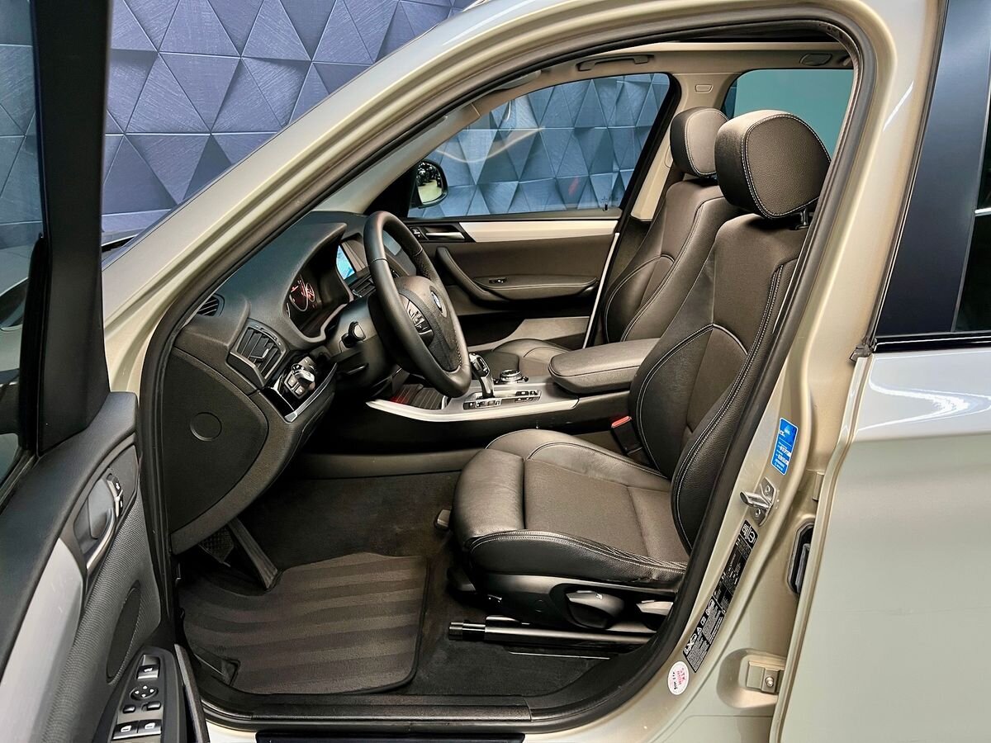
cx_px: 496
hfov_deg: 67.3
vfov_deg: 53.1
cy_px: 372
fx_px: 744
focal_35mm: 26
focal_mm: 5.7
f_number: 1.5
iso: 125
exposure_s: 1/84
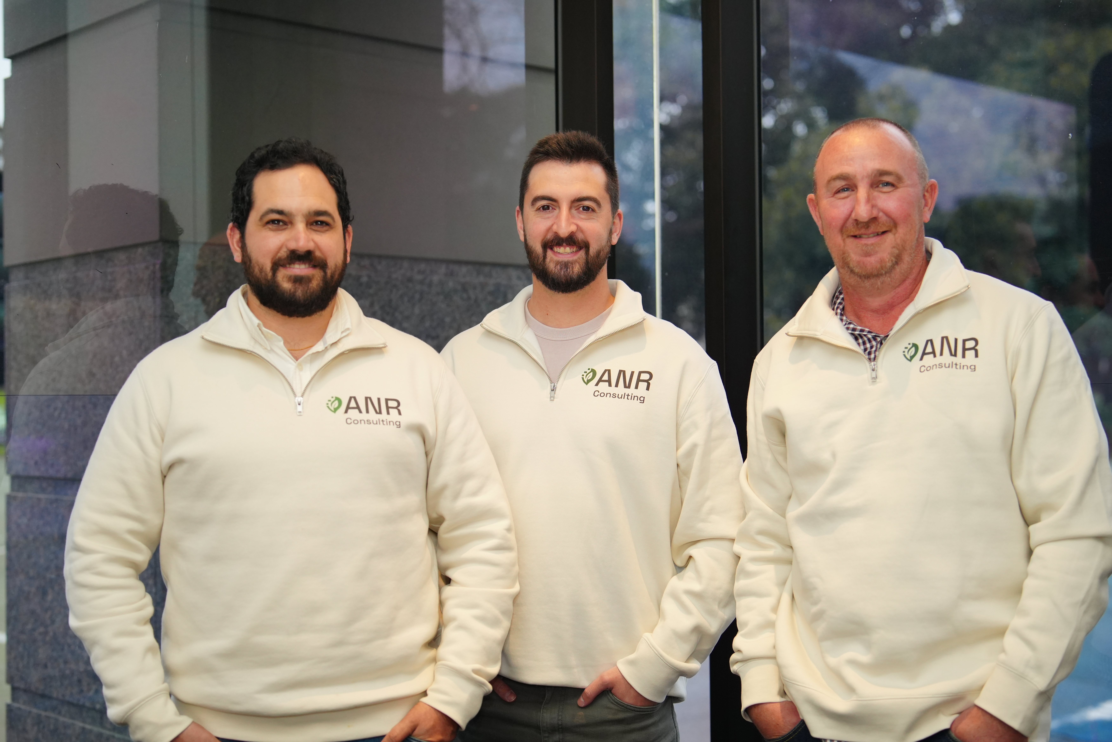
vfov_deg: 27.0
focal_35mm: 50
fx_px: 1544
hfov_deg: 39.6
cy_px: 371
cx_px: 556
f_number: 2.8
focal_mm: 50
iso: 1600
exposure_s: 1/250
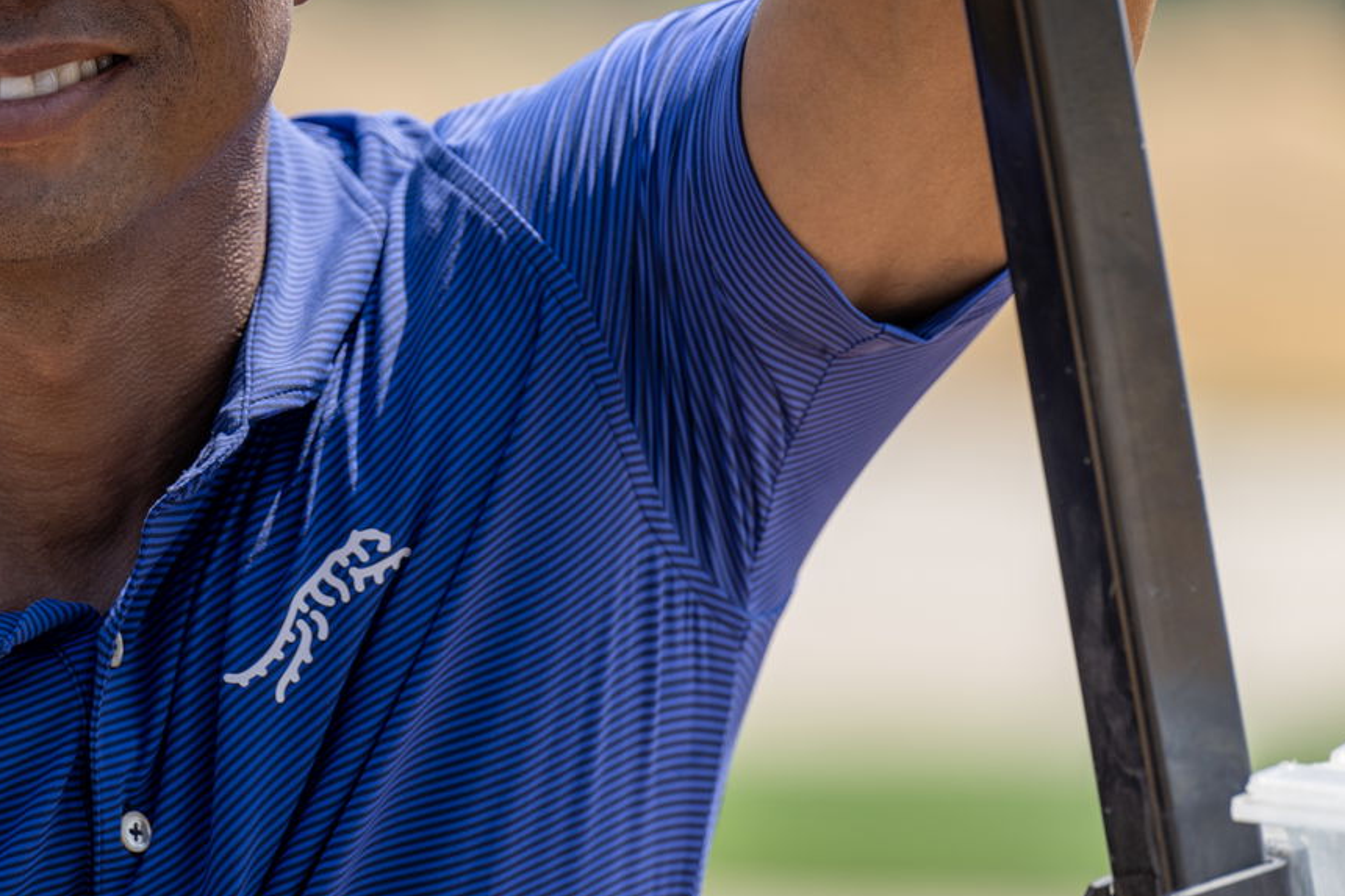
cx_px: 250
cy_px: 114
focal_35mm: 372
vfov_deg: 3.7
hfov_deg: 5.5
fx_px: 13895
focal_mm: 200
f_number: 4
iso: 100
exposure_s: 1/500
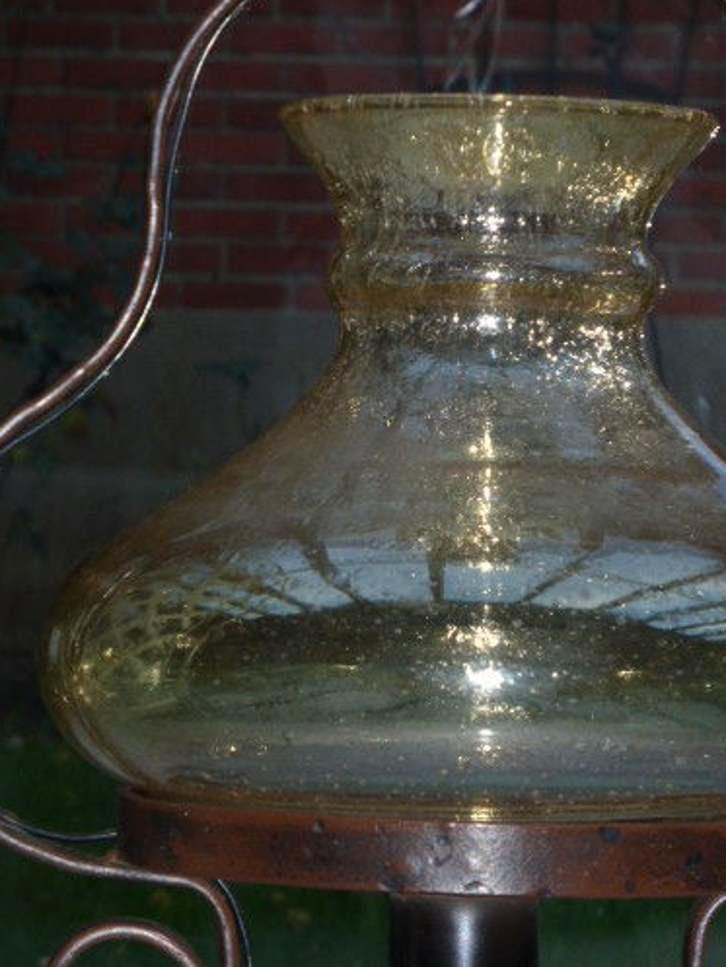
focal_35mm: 166
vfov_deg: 11.9
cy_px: 444
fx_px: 4640
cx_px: 409
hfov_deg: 8.9
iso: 200
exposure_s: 1/60
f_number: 5.4
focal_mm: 23.1
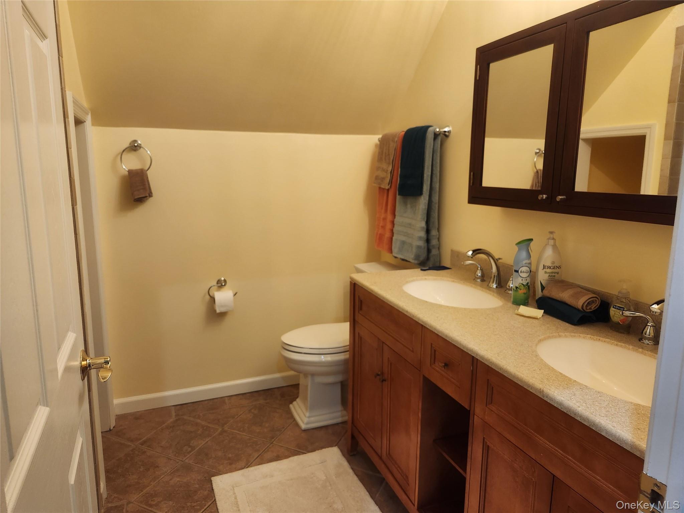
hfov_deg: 73.9
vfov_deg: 58.9
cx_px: 342
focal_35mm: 23
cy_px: 256
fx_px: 454
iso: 320
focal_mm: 5.4
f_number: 1.8
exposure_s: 1/120
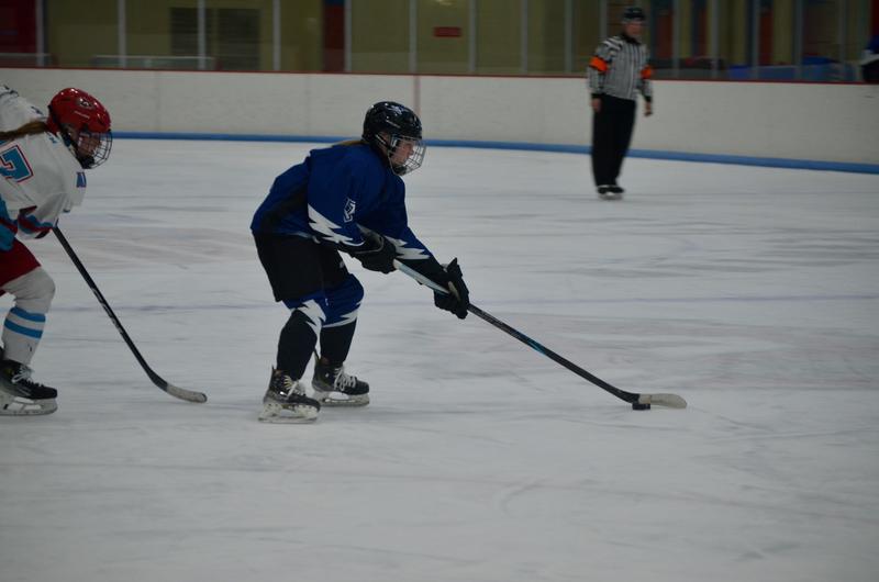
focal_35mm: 153
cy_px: 291
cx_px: 440
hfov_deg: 13.4
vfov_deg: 8.9
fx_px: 3728
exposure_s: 1/250
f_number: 4.5
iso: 560
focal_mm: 102
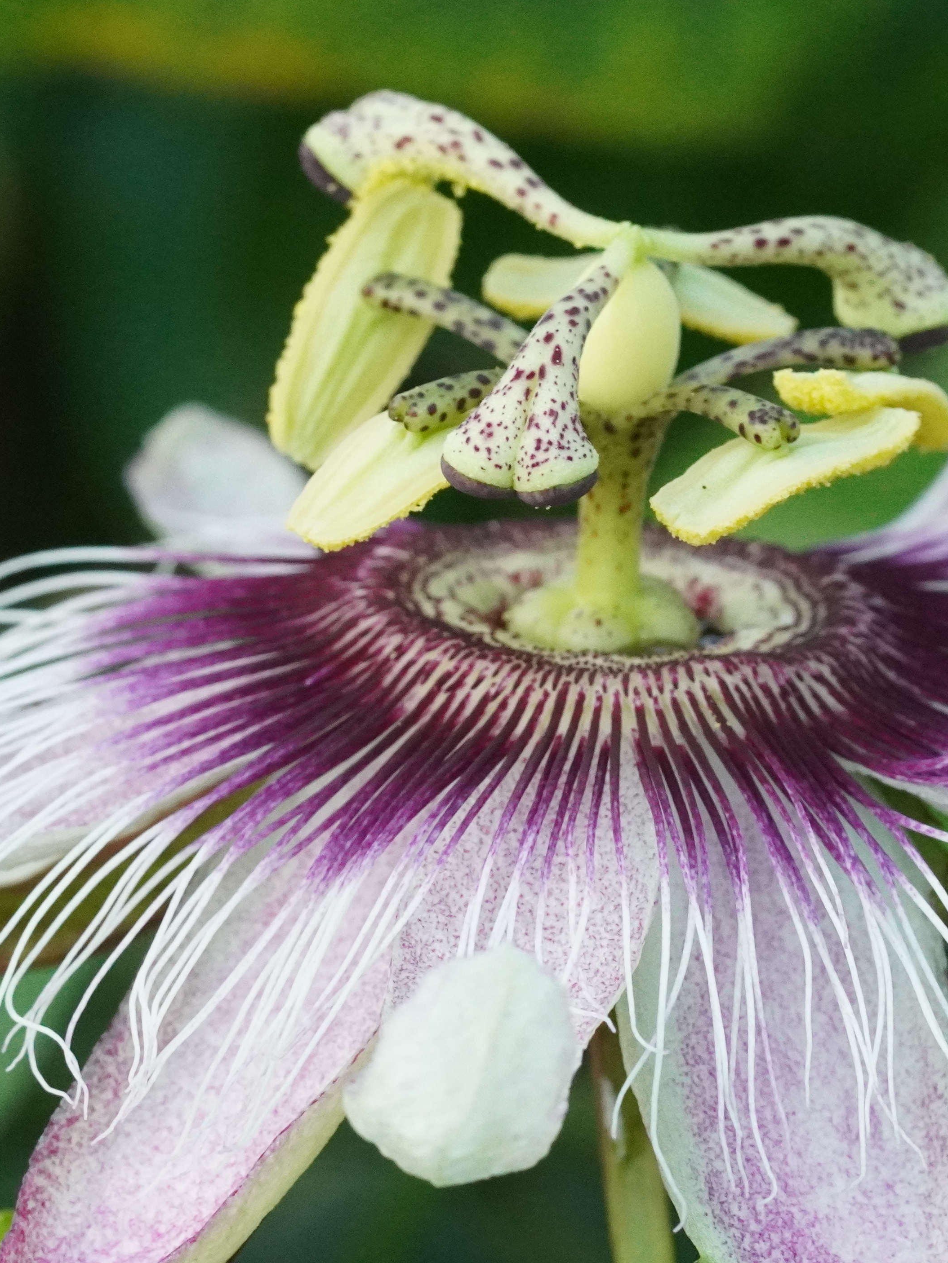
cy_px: 699
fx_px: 10115
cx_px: 639
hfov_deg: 5.4
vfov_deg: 7.2
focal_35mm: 277
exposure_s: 1/160
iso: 3200
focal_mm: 90
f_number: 9
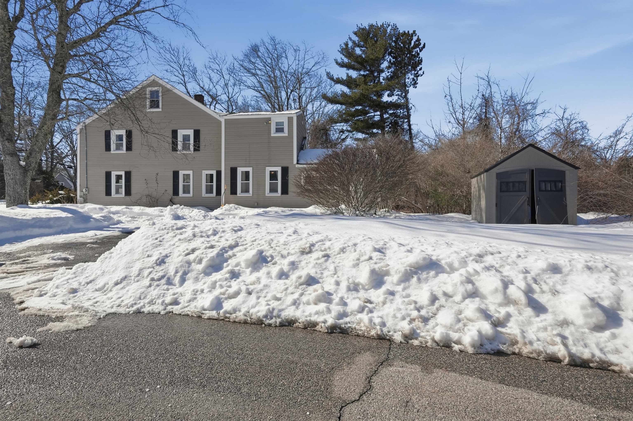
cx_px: 316
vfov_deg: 71.9
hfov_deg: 95.0
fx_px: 290
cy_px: 210
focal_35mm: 16
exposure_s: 1/4000
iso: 800
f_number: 7.1
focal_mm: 11
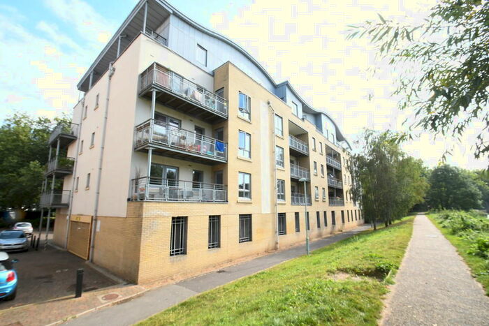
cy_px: 163
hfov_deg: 100.4
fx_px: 204
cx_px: 244
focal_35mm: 15
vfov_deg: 77.4
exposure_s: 1/250
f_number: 14
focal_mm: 10
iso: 1250
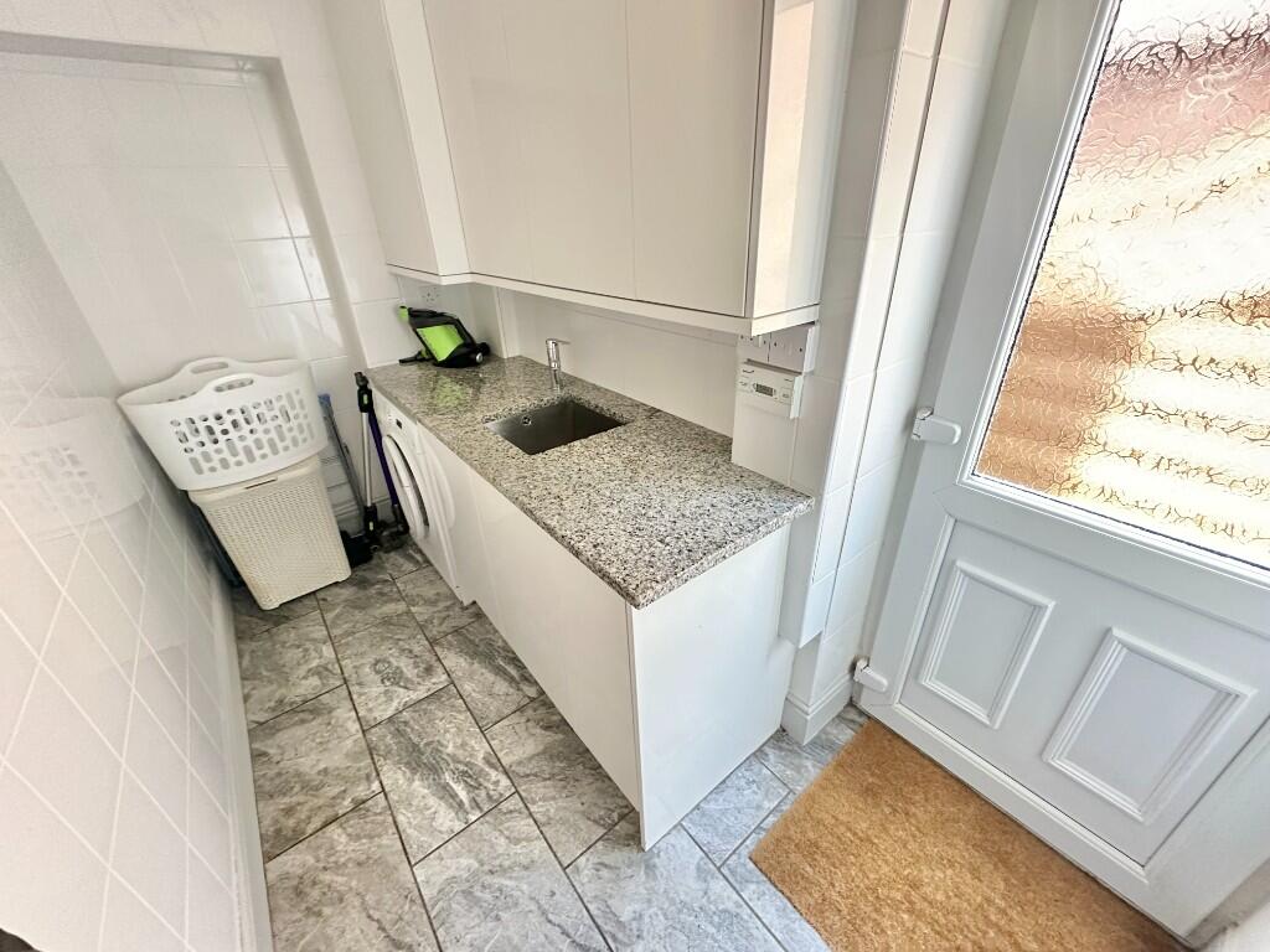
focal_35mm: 14
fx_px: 514
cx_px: 635
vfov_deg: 85.7
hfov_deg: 102.1
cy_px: 476
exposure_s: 1/60
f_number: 2.2
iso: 640
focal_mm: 2.22
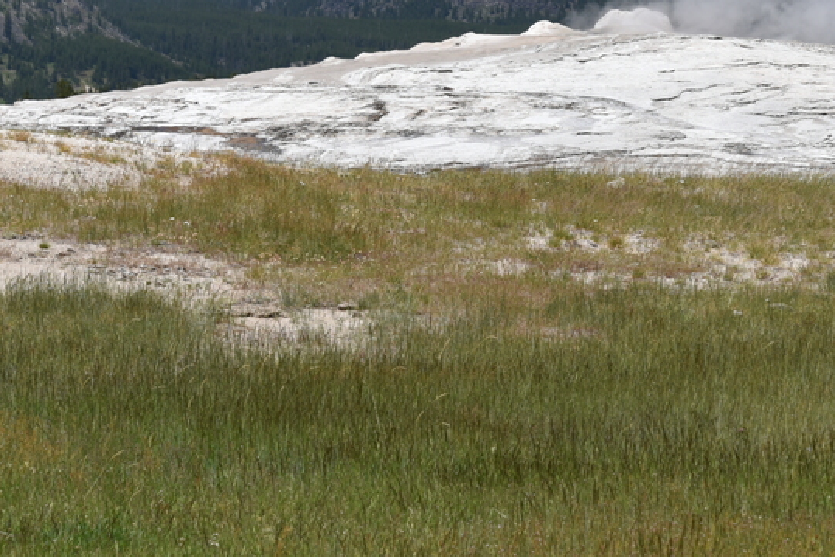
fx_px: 5081
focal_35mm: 219
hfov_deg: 9.3
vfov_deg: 6.3
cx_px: 899
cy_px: 106
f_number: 9
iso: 100
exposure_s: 1/320
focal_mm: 92
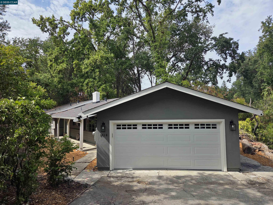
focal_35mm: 23
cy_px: 102
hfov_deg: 73.9
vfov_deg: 58.9
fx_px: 181
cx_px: 136
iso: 80
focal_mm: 5.4
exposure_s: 1/3238
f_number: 1.8
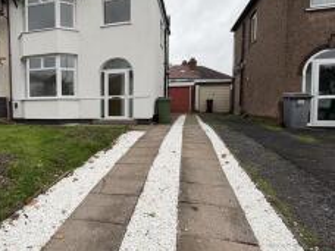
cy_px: 123
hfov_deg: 64.2
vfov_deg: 53.1
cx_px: 93
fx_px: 252
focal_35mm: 26
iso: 40
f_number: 2.2
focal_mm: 2.22
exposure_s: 1/231
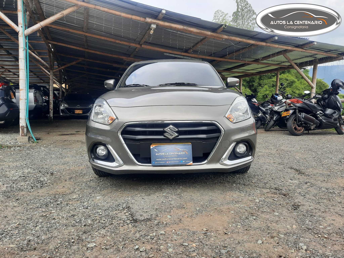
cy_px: 129
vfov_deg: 54.9
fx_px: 248
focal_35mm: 25
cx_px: 172
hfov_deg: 69.4
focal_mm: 4.6
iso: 32
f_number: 2
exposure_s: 1/255
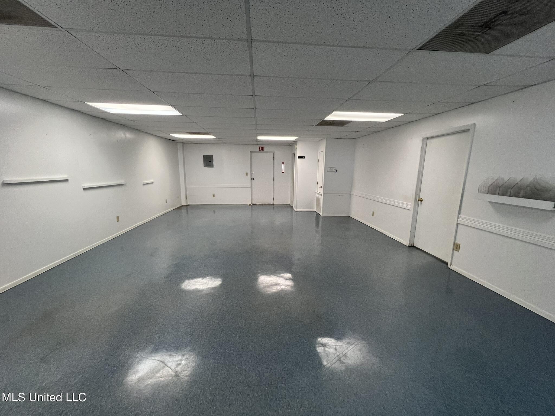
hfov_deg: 106.2
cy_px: 208
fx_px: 208
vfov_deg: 89.9
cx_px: 278
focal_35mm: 13
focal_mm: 1.57
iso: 160
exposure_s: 1/120
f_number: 1.8
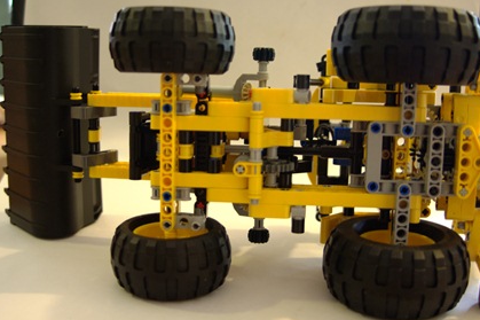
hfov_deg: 43.6
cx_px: 250
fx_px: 600
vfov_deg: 29.8
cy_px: 153
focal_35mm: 45
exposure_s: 1/2.5
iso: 125
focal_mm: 28
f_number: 3.5
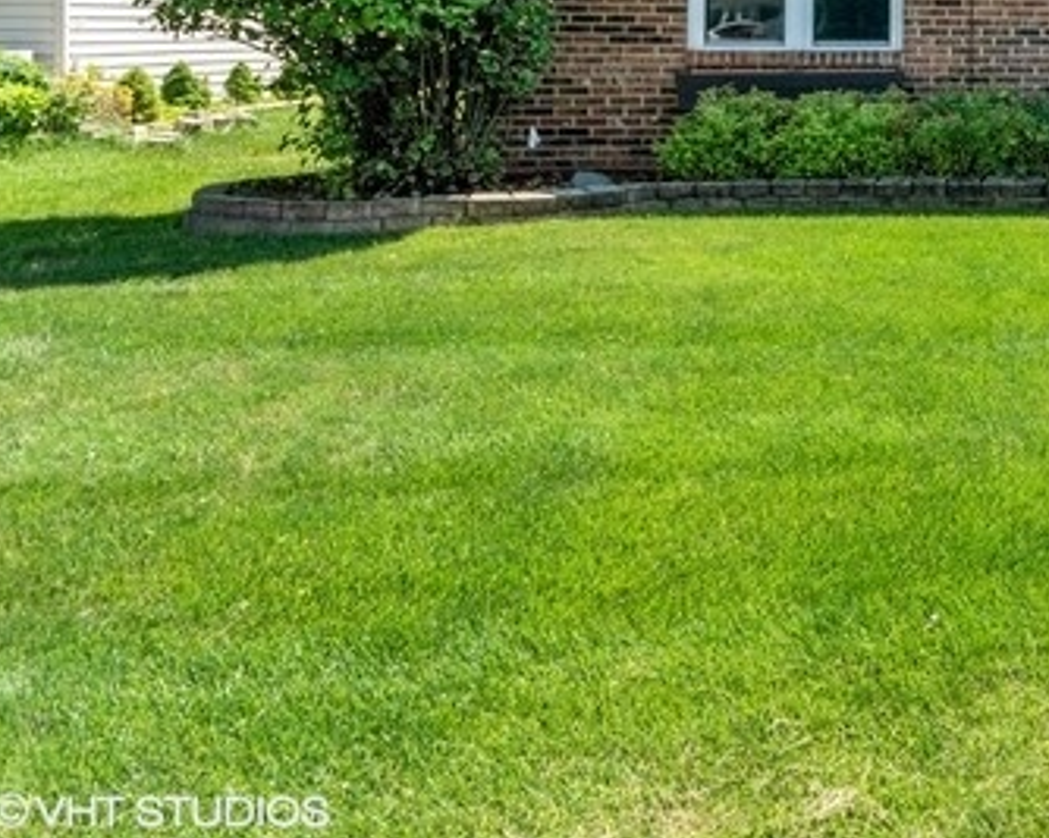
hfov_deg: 32.1
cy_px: -75
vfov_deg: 30.8
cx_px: 1363
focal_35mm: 44
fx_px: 1354
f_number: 8
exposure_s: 1/500
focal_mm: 11.5
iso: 200
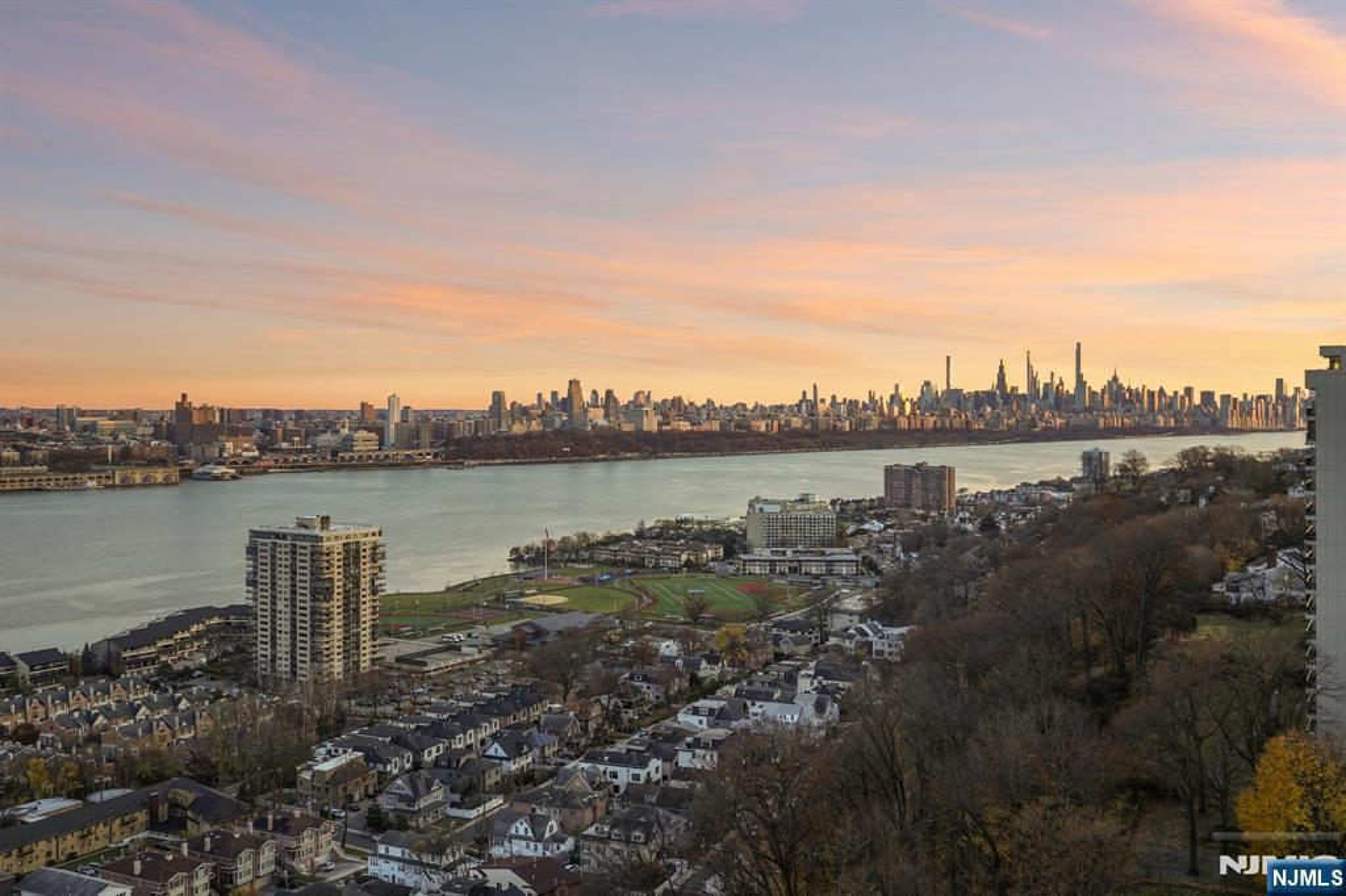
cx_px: 673
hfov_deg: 54.4
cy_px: 448
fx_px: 1308
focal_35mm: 35
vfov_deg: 37.8
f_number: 8
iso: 400
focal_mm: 35
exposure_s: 1/30
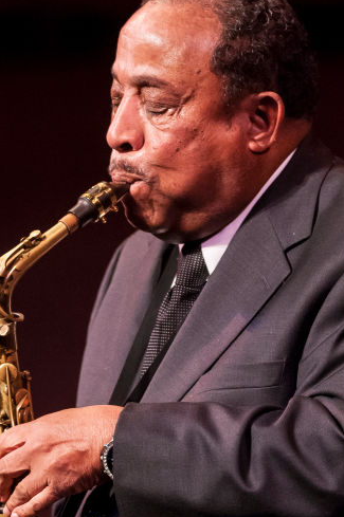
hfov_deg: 1.5
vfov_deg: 2.2
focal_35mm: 942
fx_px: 13530
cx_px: 223
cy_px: 478
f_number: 2.8
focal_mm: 300
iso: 1250
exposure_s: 1/160
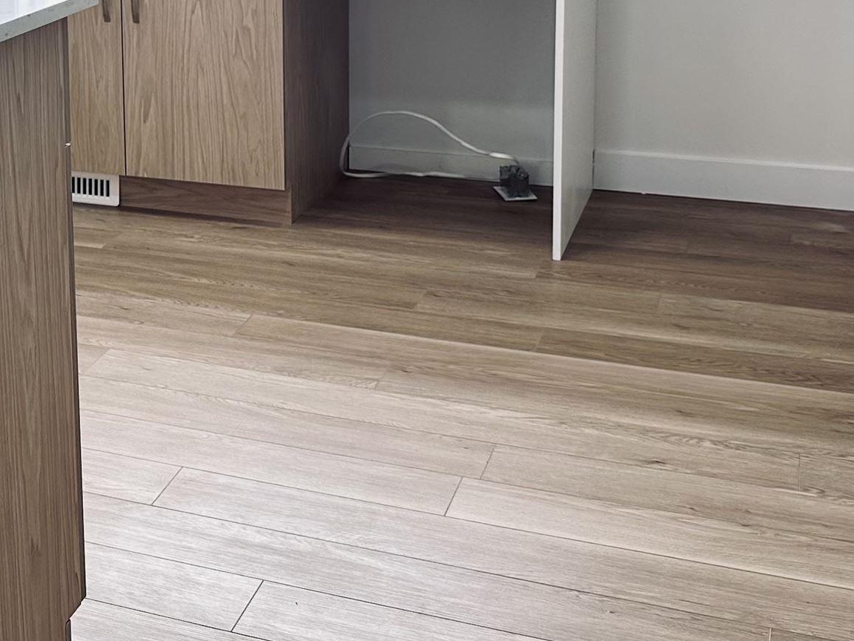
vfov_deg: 22.2
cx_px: -61
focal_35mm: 64
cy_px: 18
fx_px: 1579
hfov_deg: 27.9
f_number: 1.78
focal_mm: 6.86
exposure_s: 1/138
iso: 100
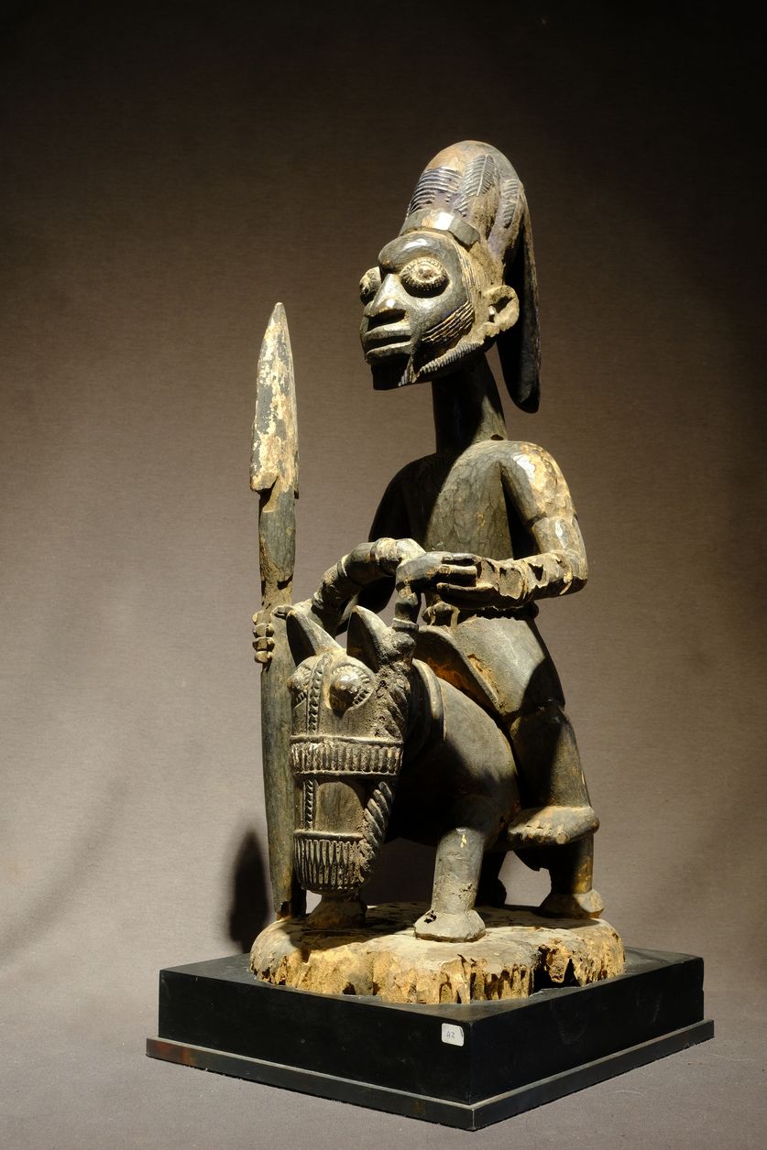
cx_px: 384
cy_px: 575
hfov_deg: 32.6
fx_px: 1311
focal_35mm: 41
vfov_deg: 47.4
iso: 250
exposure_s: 1/1.8
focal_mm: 27
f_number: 9
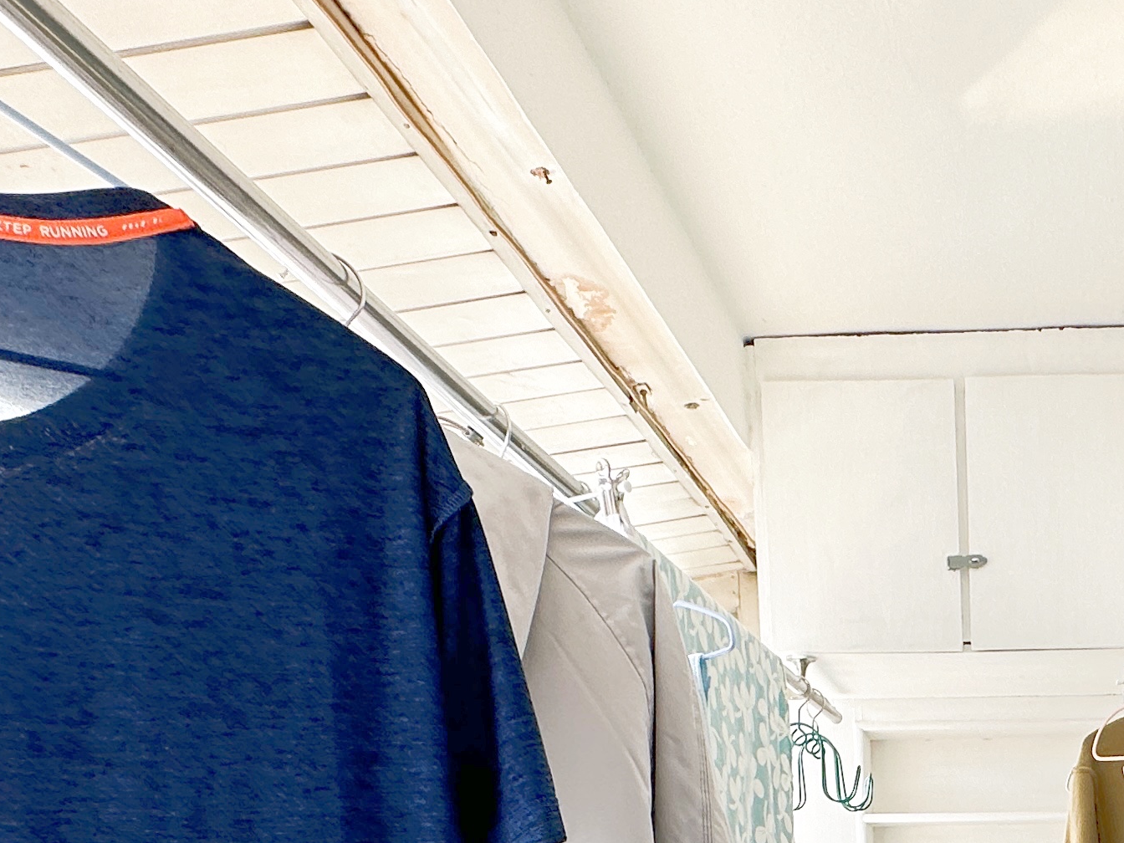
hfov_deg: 40.7
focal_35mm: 42
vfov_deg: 29.0
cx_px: 1050
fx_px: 1364
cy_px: 1045
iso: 50
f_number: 2.2
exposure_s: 1/99
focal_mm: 2.22
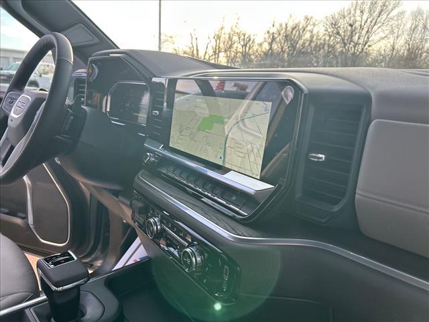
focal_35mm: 26
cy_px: 161
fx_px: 322
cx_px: 214
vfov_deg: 53.1
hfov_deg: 67.3
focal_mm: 5.7
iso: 50
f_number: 1.5
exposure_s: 1/389
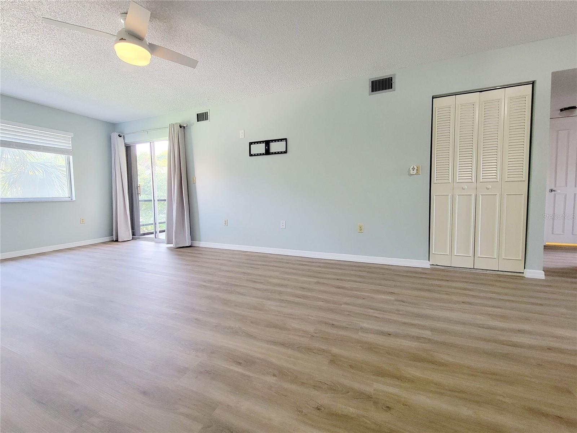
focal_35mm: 13
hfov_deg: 106.2
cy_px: 216
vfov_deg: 89.9
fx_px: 217
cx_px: 288
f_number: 2.2
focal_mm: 2.2
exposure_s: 1/60.2
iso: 320
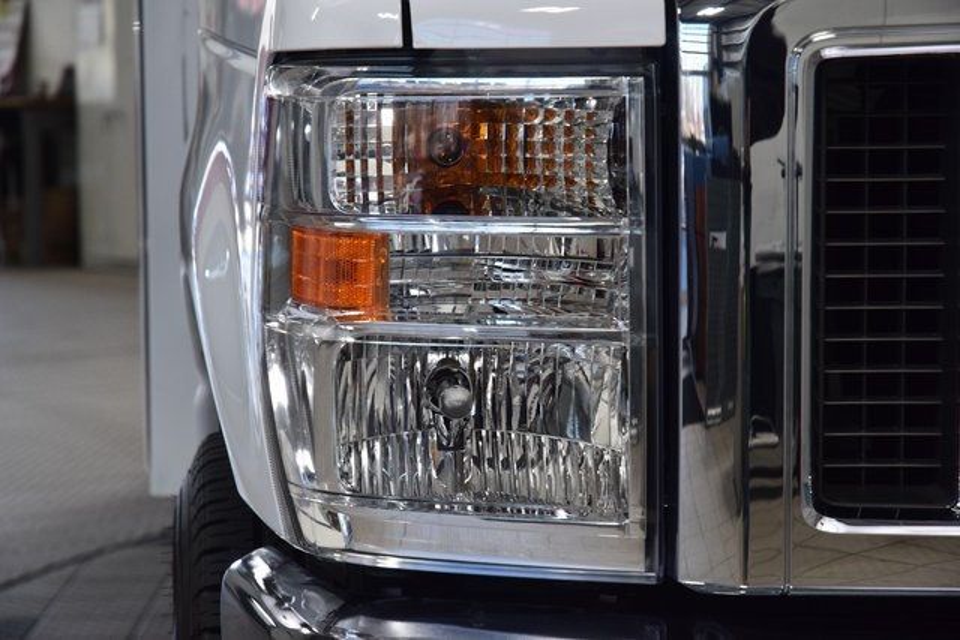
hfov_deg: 19.5
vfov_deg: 13.0
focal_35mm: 105
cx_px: 480
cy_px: 320
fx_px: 2800
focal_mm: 70
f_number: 6.3
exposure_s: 1/125
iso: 1600
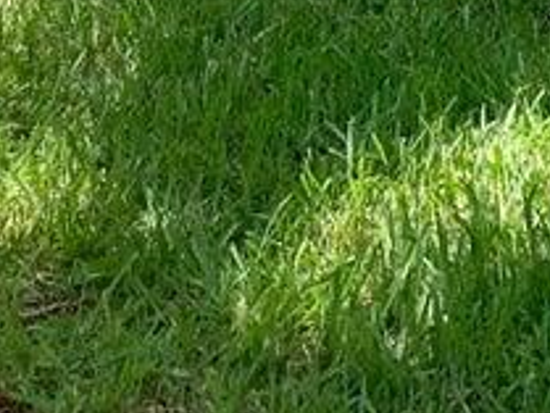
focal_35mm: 170
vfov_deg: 7.5
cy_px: -913
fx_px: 2703
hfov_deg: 11.6
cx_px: 401
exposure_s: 1/711
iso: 25
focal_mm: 4.25
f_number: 1.8
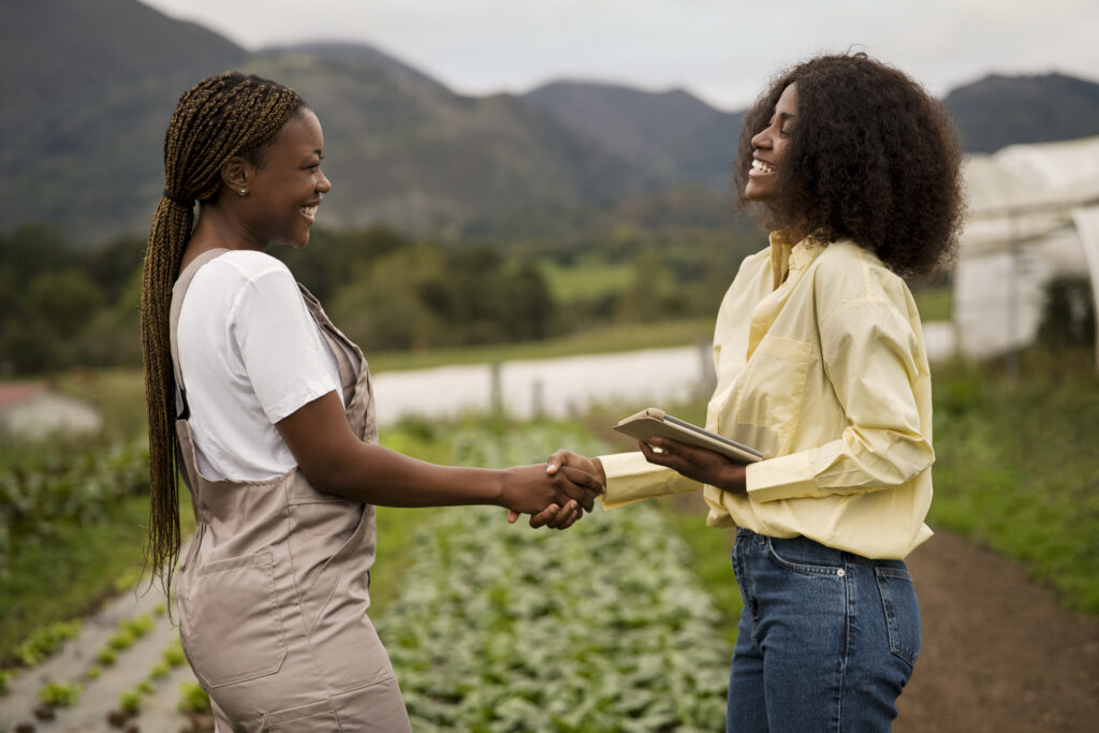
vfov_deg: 18.2
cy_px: 366
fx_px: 2290
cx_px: 550
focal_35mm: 75
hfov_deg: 27.0
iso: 800
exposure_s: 1/250
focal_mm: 75
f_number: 2.5
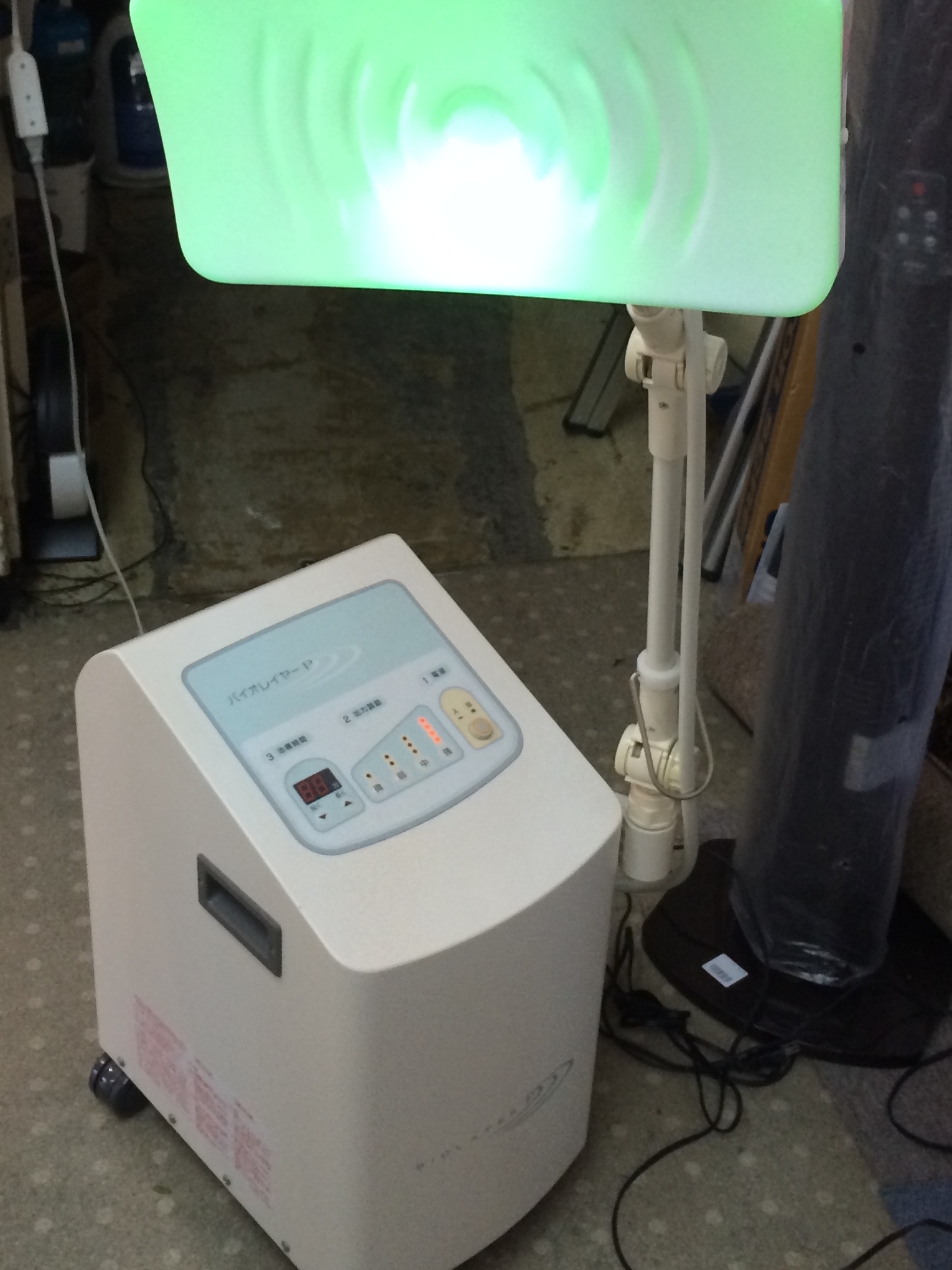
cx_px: 398
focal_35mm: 48
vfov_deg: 39.4
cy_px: 474
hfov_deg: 30.2
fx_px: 1760
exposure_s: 1/30
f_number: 2.2
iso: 50
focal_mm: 4.12
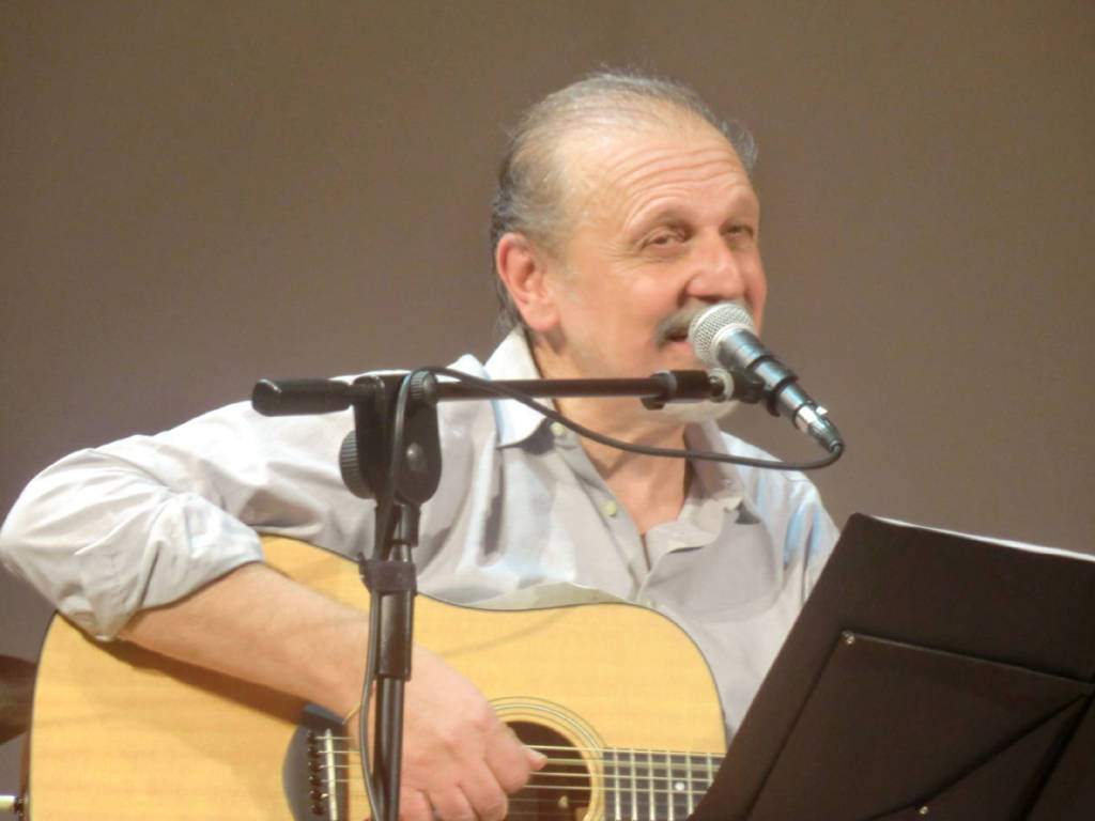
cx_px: 548
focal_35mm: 199
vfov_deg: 7.5
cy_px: 410
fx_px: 6295
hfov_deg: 9.9
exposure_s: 1/10
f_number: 5.2
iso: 400
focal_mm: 35.7
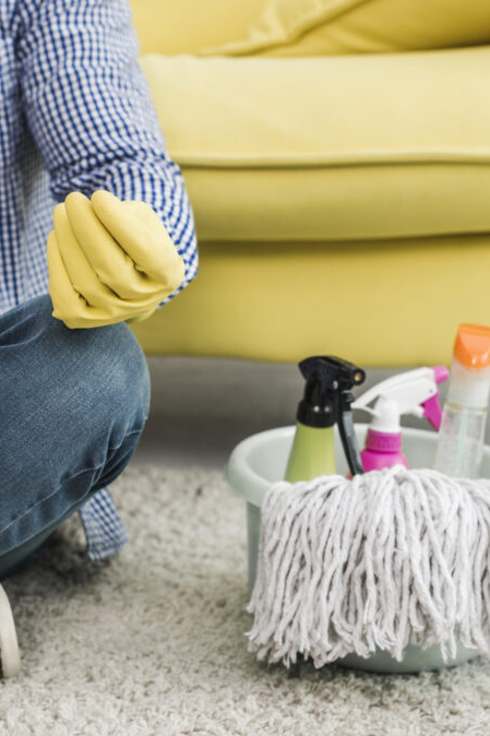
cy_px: 366
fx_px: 1552
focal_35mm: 76
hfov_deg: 17.9
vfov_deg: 26.7
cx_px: 146
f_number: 4.5
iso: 320
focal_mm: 50
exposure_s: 1/125
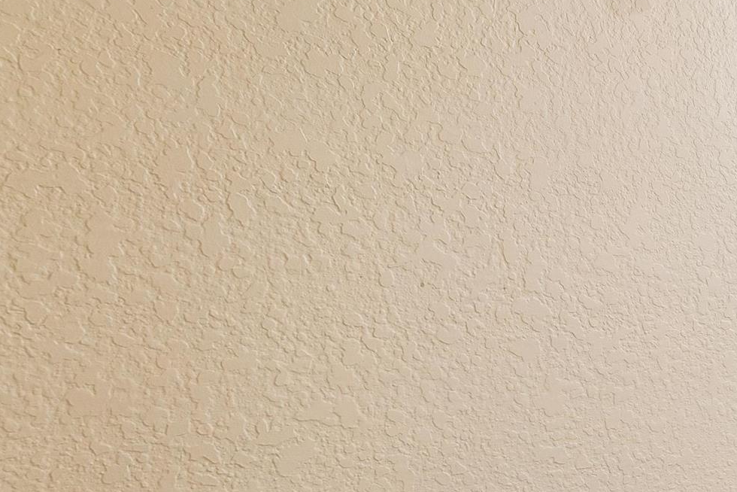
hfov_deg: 27.8
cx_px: 1093
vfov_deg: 26.7
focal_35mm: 50
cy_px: 398
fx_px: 1014
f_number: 13
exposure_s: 1/2
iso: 400
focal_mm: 15.8
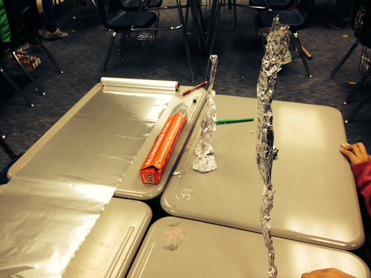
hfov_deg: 52.6
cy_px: 139
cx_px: 186
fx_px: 375
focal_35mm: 35
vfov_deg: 40.7
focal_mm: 4.28
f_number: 2.4
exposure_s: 1/24
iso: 50
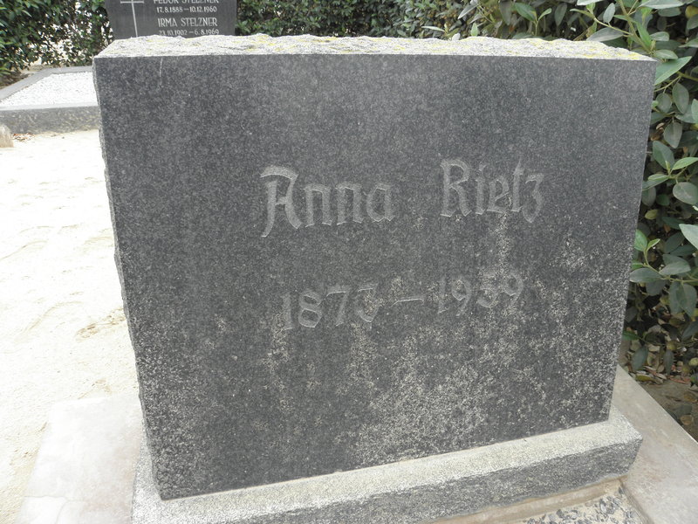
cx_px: 349
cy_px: 262
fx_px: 524
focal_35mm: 26
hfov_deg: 67.3
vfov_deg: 53.1
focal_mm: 4.6
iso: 64
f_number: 4.5
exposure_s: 1/50
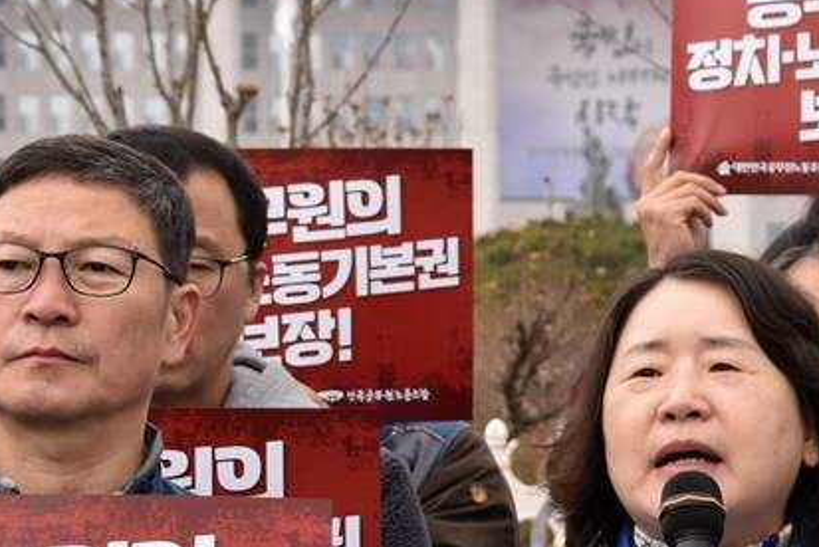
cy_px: 399
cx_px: 678
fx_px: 3893
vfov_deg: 8.0
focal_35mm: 171
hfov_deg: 12.0
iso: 400
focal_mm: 46
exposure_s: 1/200
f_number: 7.1
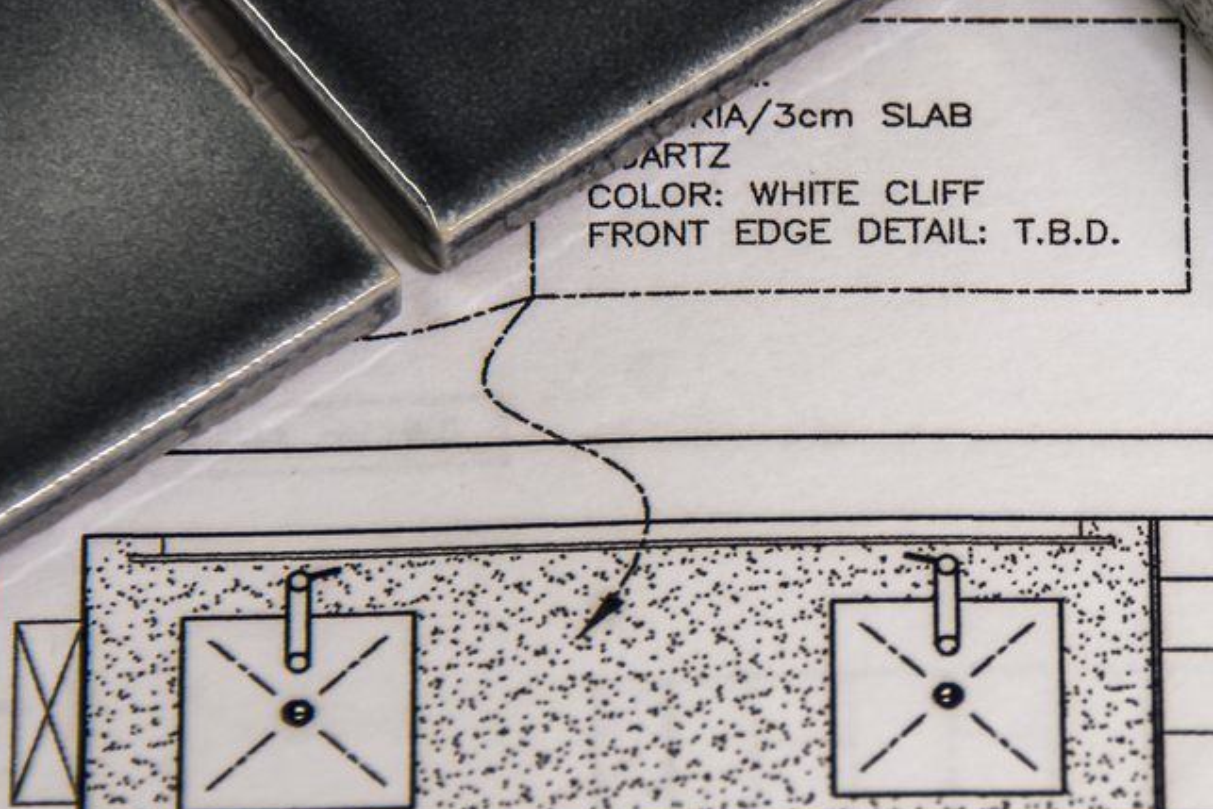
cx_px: 1230
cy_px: 614
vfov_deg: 2.1
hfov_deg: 3.2
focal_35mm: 653
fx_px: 22006
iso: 64
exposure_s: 1/80
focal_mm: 210
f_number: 5.6
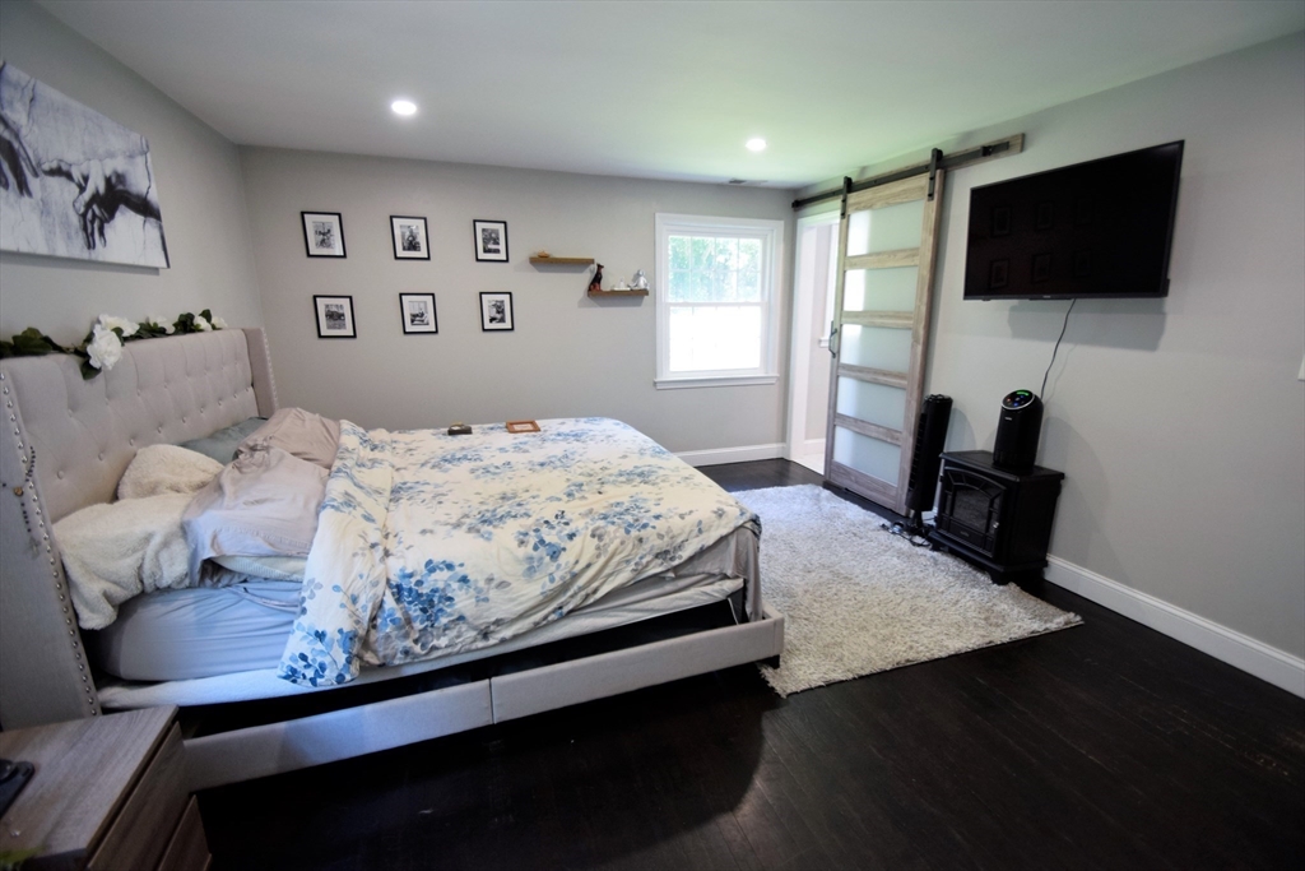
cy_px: 436
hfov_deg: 100.4
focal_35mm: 15
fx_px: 544
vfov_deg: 77.3
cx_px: 652
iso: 1000
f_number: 3.5
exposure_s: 1/60
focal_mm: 10
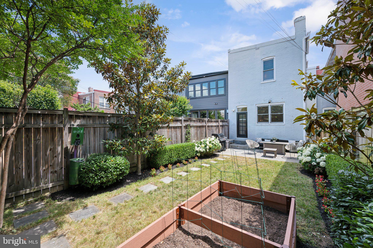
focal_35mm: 14
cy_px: 124
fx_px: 145
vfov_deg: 81.2
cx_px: 186
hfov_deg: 104.3
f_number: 7.1
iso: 100
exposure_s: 1/100
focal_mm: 14
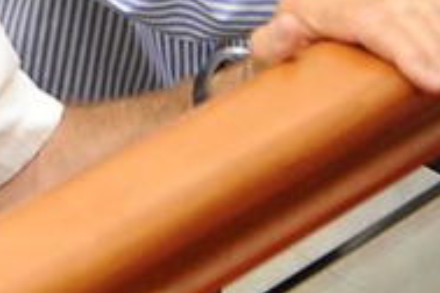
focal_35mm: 178
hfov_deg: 9.1
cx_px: -929
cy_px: -726
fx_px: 2175
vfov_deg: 6.7
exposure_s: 1/160
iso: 1000
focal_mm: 24
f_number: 3.5
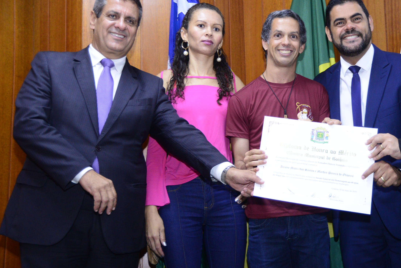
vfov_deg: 21.9
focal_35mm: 62
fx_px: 691
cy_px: 118
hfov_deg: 32.1
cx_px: 272
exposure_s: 1/60
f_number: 5
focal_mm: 45
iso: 2500
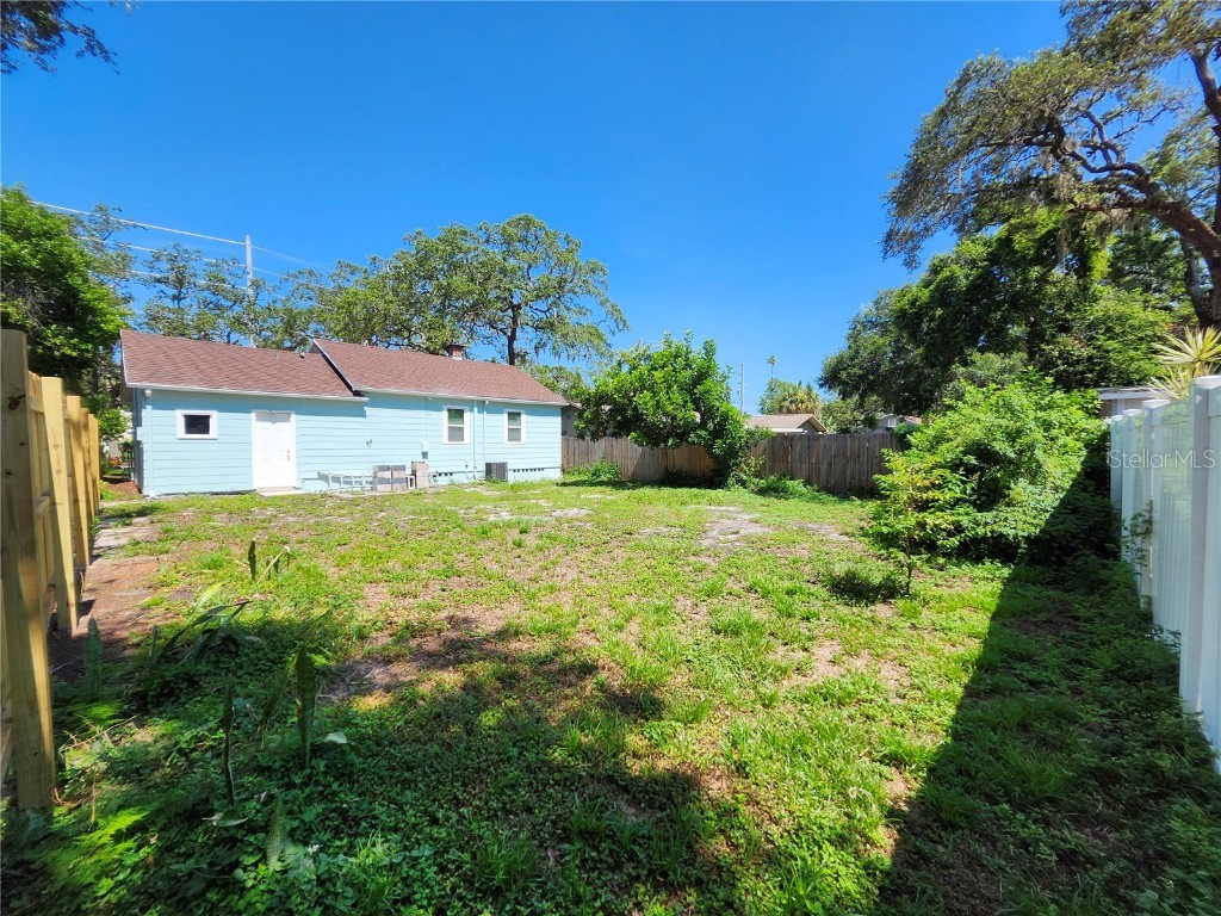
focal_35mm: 13
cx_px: 610
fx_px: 459
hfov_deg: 106.2
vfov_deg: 89.9
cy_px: 458
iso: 40
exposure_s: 1/1248
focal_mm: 1.74
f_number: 2.2
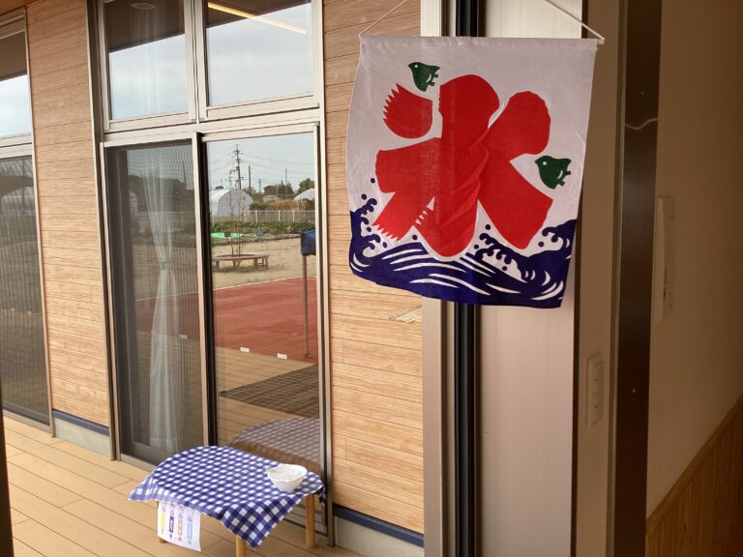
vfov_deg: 45.4
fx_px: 665
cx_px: 372
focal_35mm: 31
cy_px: 278
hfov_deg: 58.4
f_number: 2.4
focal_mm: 3.3
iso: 25
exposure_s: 1/129
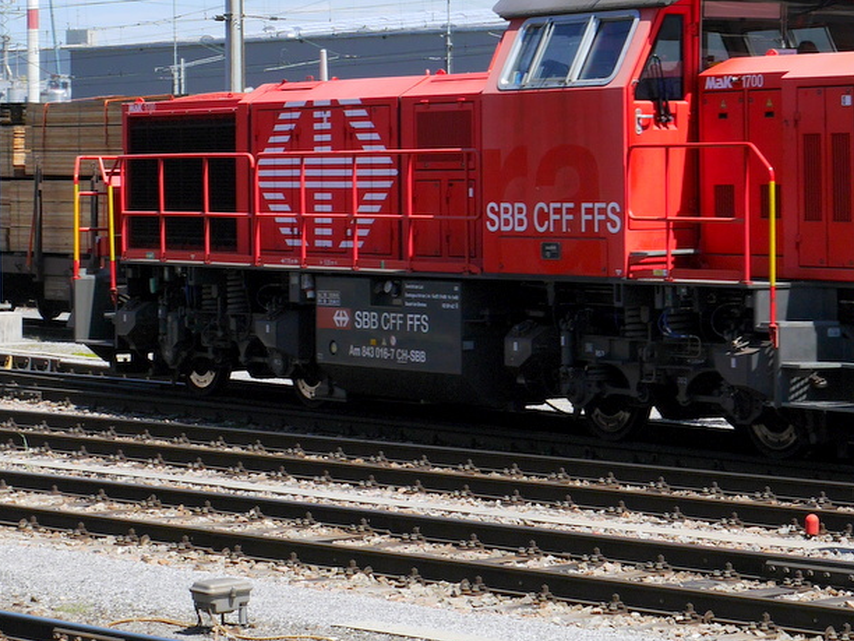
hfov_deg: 22.8
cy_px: 177
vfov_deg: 17.3
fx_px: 2097
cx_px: 649
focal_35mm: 85
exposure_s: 1/320
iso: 160
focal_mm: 26
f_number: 9
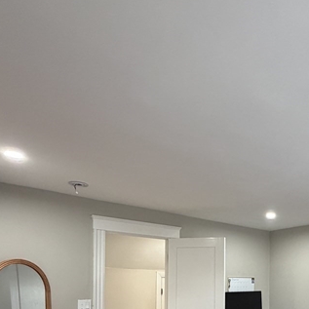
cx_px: 268
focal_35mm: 30
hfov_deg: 49.2
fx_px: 303
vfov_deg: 47.9
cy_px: 284
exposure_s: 1/96
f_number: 2.2
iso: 320
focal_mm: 2.22
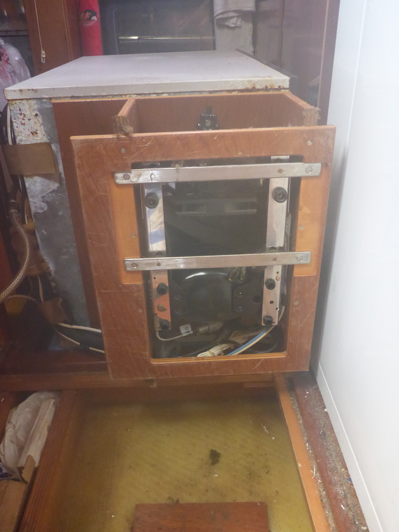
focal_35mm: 28
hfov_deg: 49.7
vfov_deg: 63.4
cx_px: 200
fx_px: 430
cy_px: 266
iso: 800
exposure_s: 1/30
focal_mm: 4.9
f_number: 3.3
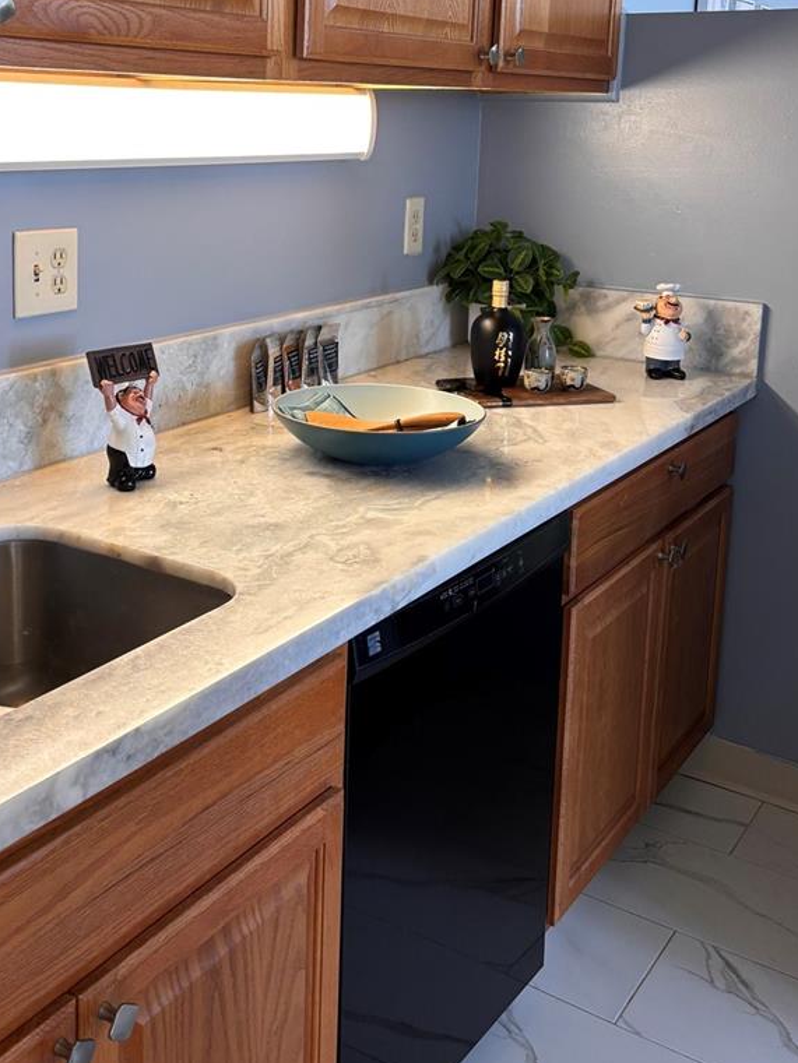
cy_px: 311
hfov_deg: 34.8
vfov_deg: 44.7
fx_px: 1260
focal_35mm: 41
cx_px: 259
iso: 100
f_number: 1.6
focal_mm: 5.96
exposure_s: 1/120
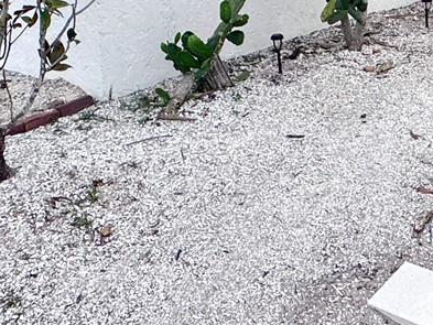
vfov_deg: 22.5
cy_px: -115
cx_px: 296
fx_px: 713
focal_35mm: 57
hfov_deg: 33.4
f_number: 2.2
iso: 50
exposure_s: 1/993
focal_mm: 2.22
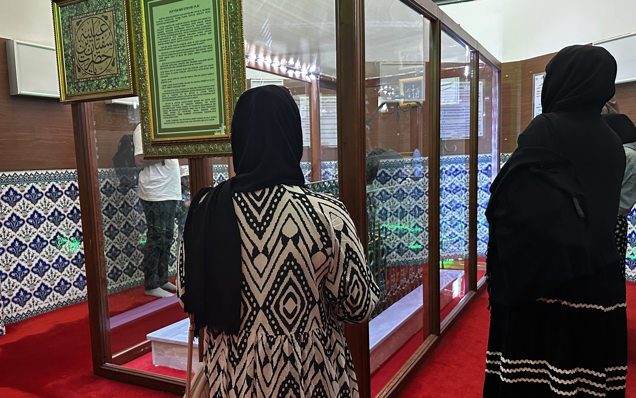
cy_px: 231
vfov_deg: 38.2
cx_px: 276
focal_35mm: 33
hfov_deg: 57.9
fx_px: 572
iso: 640
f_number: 1.78
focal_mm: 6.86
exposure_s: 1/50
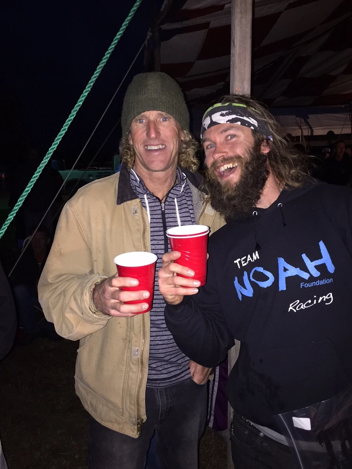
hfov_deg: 48.2
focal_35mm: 29
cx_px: 176
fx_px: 393
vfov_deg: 61.7
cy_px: 234
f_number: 2.2
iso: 200
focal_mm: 4.15
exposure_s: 1/16
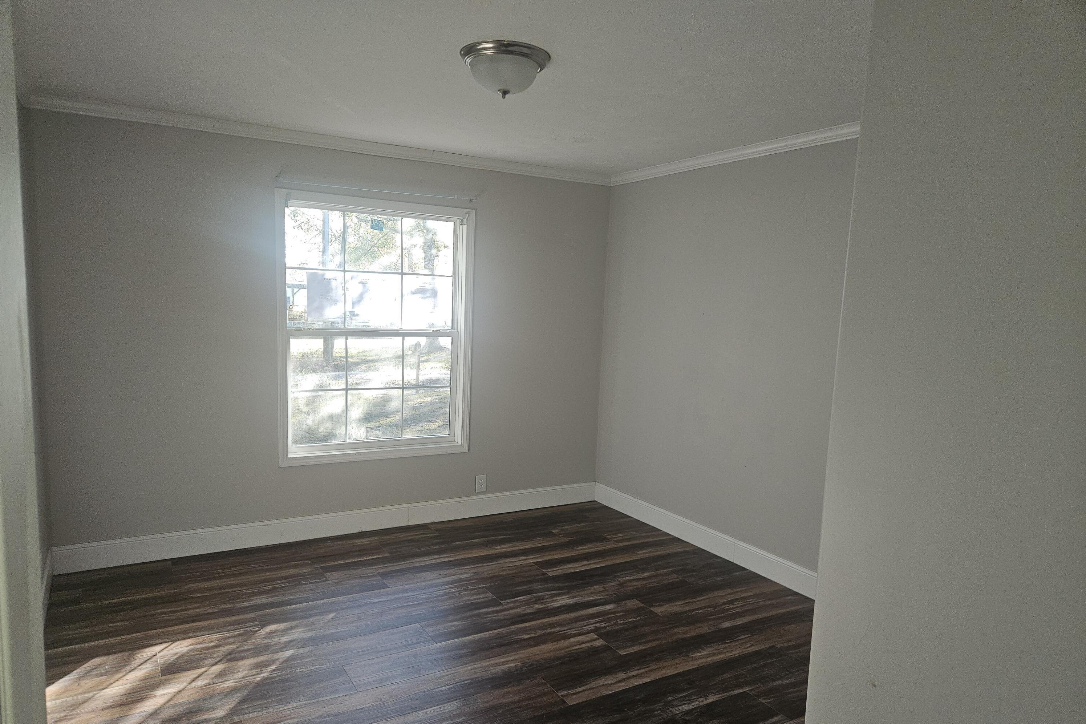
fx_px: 724
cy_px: 397
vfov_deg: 53.0
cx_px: 542
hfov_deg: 73.7
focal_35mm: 24
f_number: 1.8
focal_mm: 5.4
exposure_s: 1/60
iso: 64
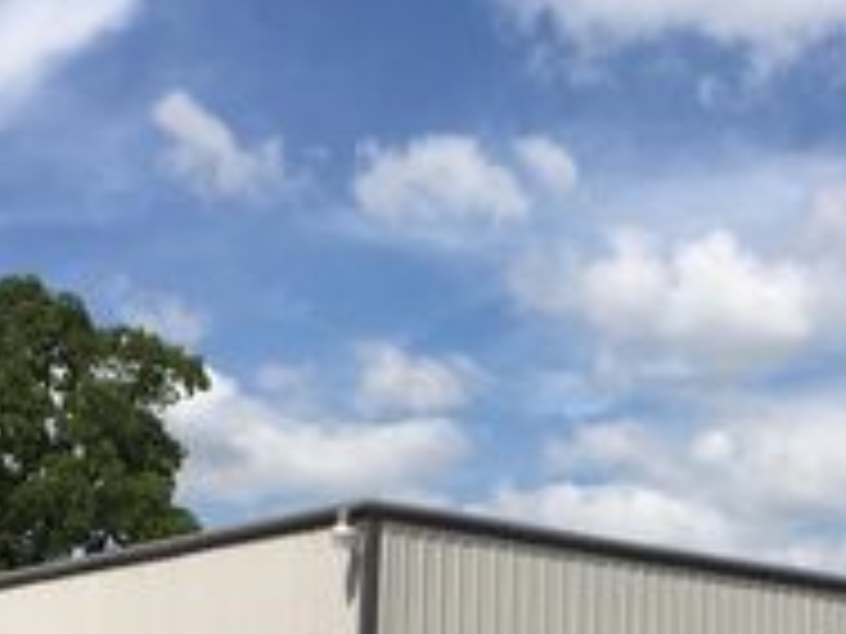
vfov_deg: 18.3
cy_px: 722
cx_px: 616
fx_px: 1882
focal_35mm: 77
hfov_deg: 25.1
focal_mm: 4.15
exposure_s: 1/3205
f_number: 2.2
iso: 25
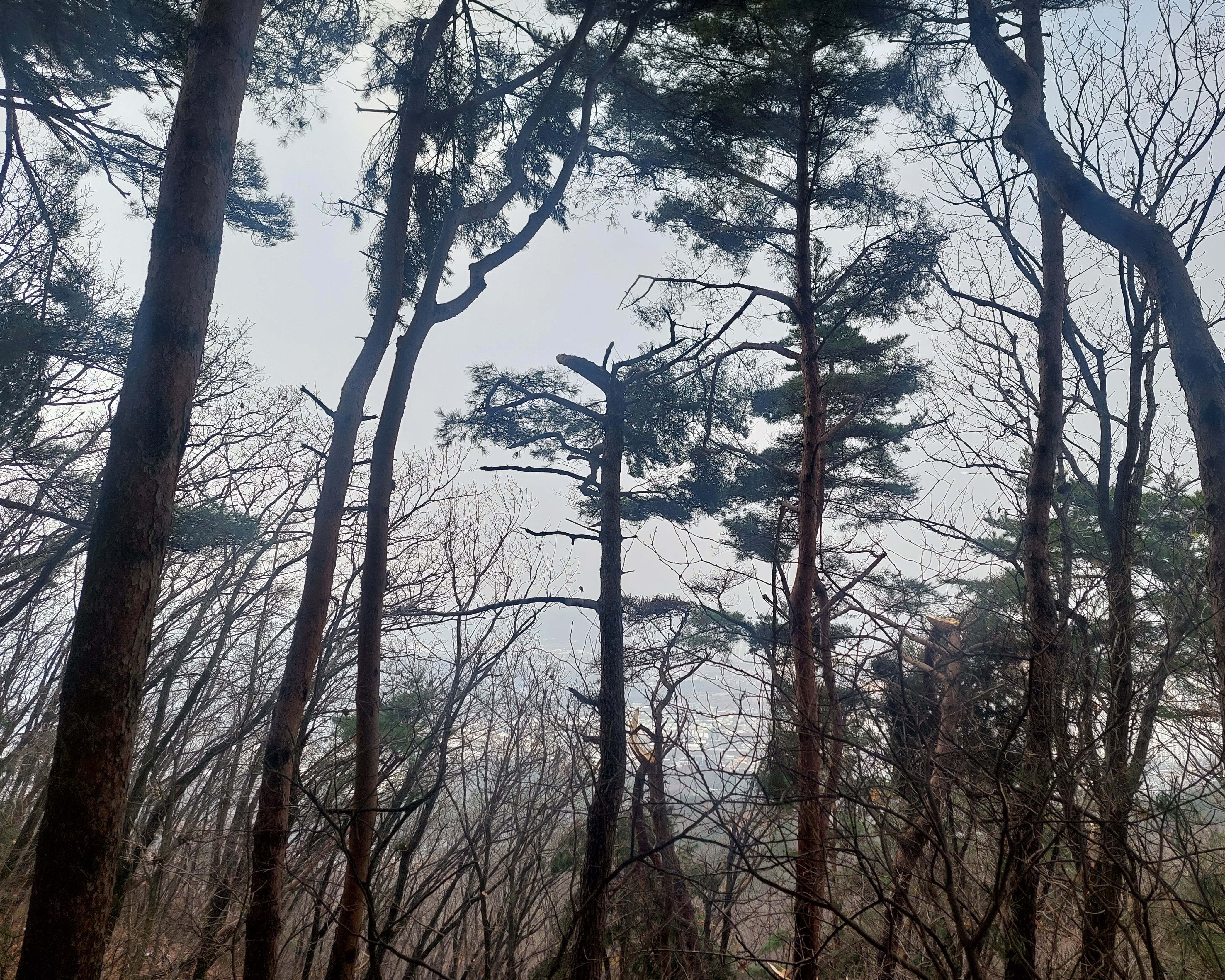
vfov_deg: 53.2
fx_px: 979
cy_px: 500
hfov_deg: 64.0
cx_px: 643
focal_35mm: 27
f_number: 1.8
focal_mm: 5.23
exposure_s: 1/873
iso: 40
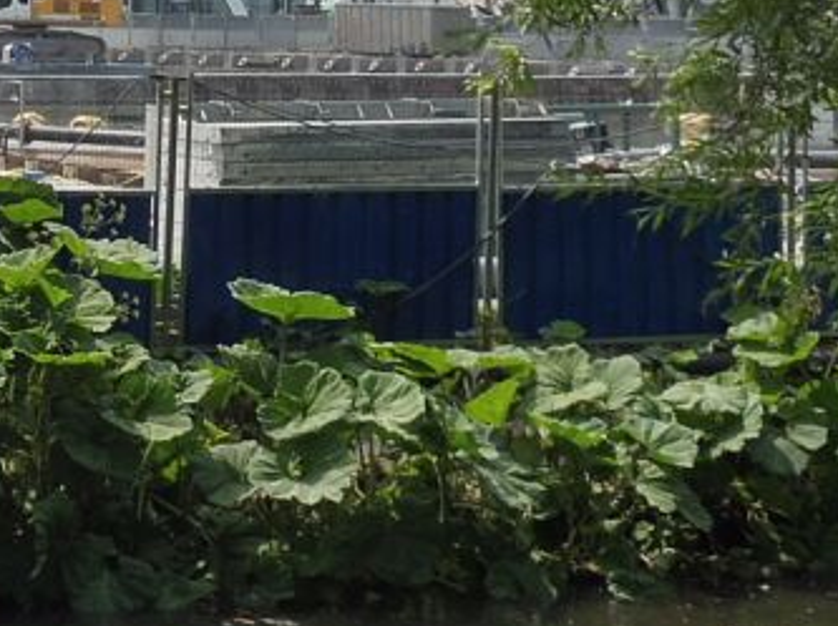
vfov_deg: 11.9
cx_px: -350
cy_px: -222
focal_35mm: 120
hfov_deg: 15.4
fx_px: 2902
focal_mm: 6.9
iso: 100
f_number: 5
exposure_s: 1/500
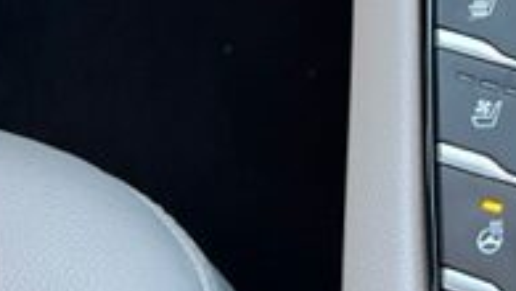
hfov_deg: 20.4
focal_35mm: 93
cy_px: -48
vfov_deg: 12.8
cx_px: 722
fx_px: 1273
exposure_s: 1/60
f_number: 1.5
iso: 320
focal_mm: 5.7
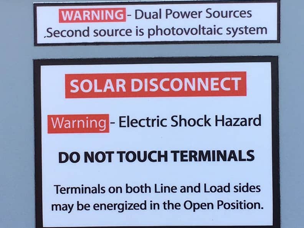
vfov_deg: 48.2
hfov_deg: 61.7
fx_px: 255
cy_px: 114
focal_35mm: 29
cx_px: 152
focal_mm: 4.15
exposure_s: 1/396
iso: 25
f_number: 2.2
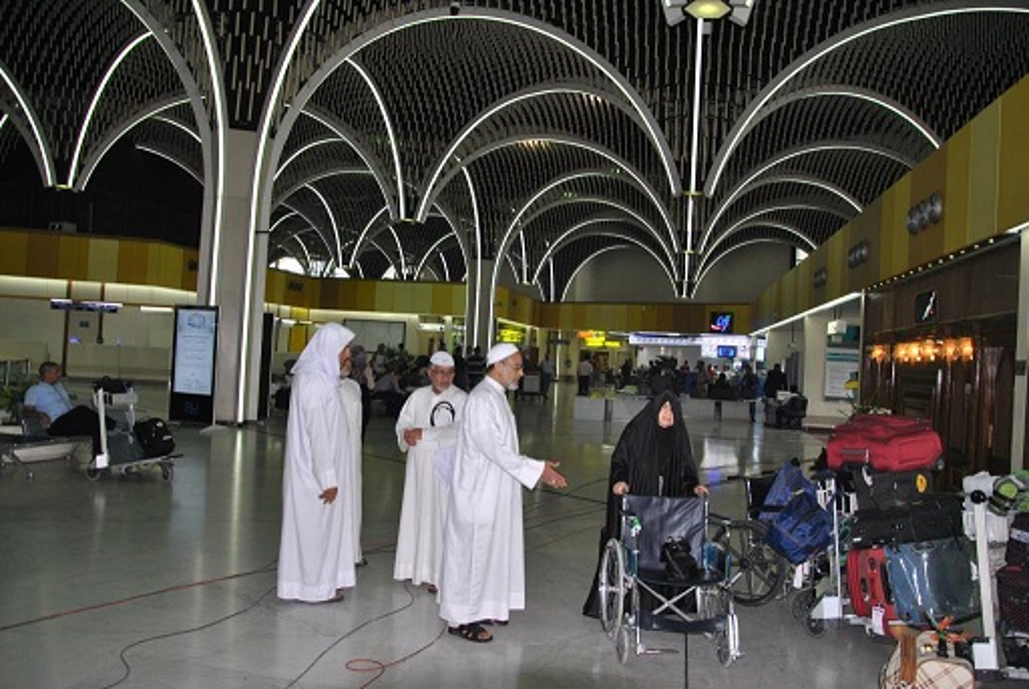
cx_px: 514
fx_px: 773
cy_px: 344
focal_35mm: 27
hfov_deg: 67.3
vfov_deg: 48.1
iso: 200
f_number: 3.5
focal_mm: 18
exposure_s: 1/60
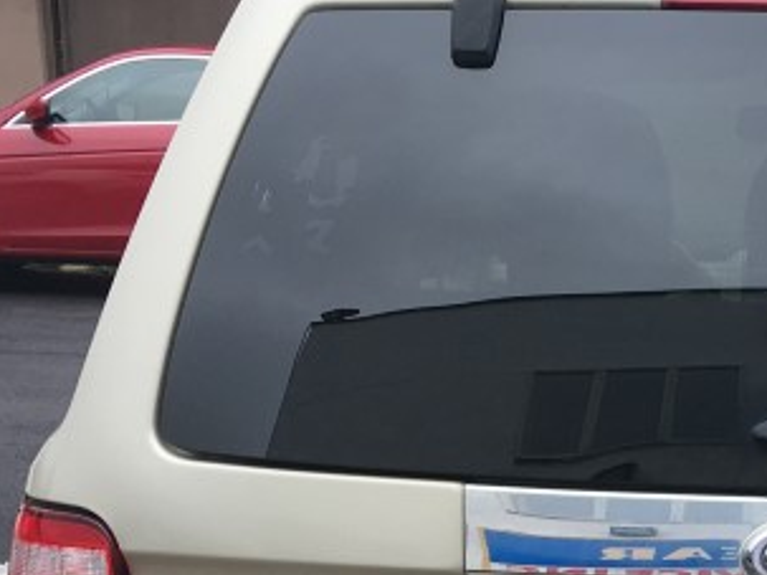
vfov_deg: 14.6
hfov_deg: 19.4
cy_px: 686
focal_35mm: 98
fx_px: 2171
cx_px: 785
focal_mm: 4.15
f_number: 2.2
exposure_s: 1/569
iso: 25
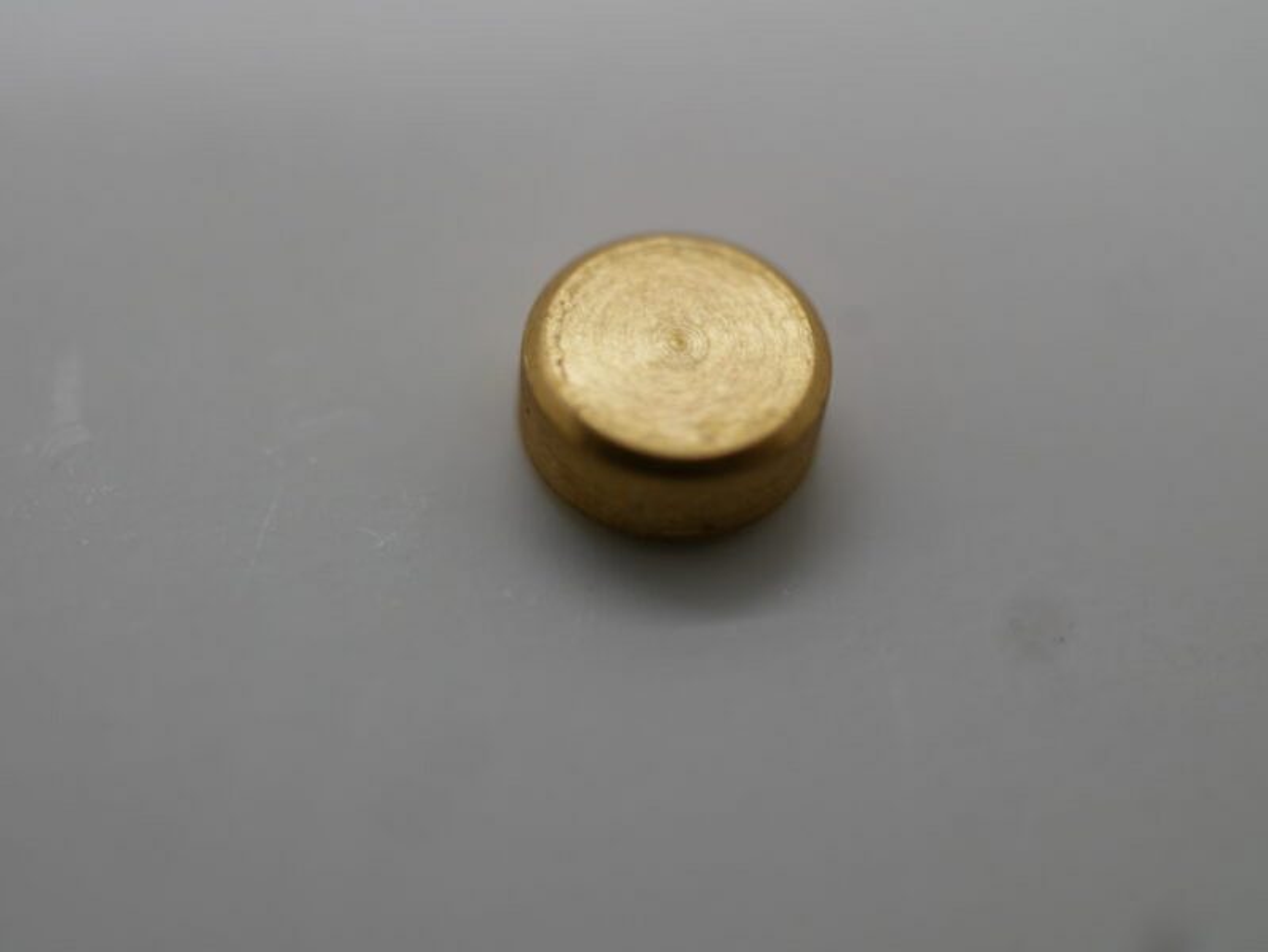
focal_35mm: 60
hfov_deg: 32.2
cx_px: 634
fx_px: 2199
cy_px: 476
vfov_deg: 24.4
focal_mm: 30
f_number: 2.8
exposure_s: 1/80
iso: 200
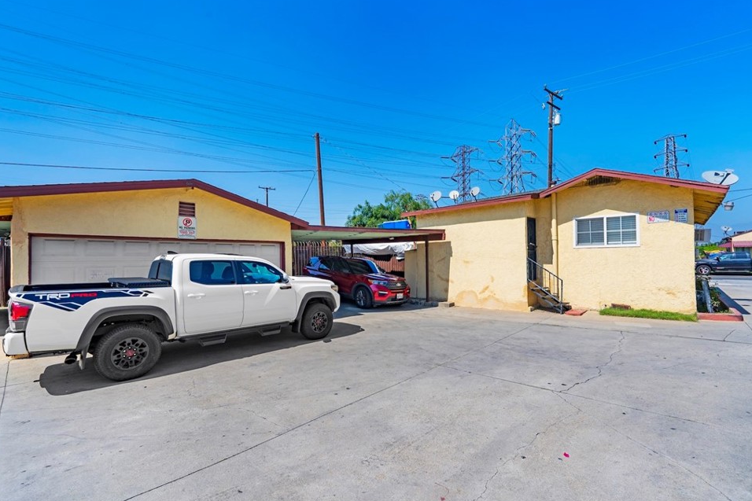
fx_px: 313
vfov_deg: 77.3
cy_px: 257
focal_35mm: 15
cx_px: 370
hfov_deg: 100.4
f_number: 10
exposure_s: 1/250
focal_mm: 14
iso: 100
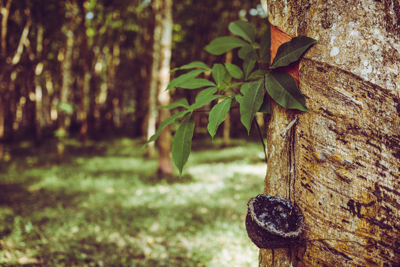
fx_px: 389
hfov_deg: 54.4
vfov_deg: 37.9
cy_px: 134
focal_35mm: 35
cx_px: 200
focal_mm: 35
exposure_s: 1/800
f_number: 2
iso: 200
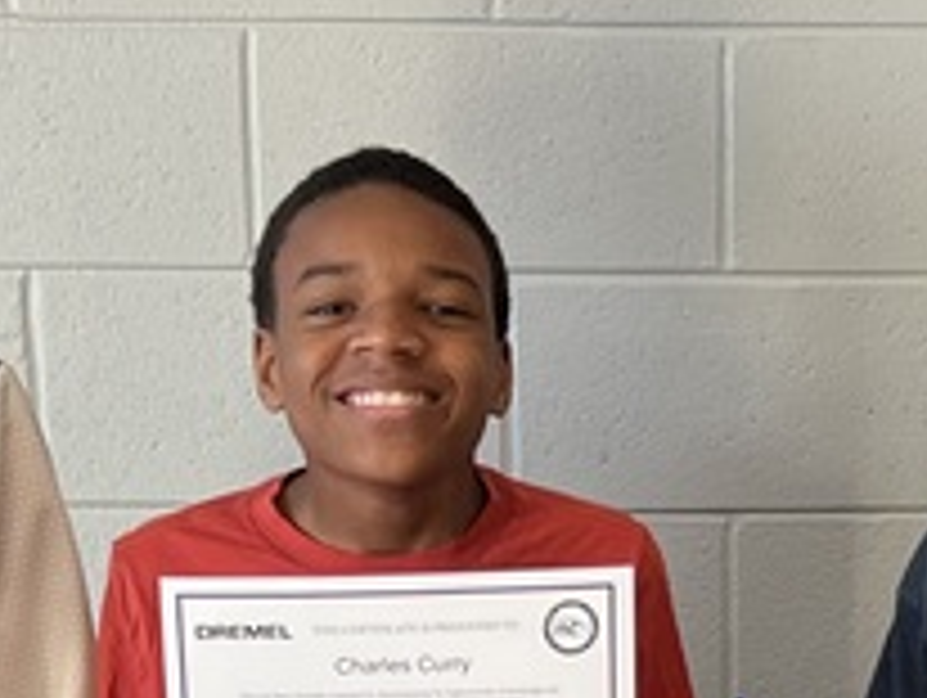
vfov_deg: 11.1
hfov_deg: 15.1
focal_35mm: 129
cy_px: 1036
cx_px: 774
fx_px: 3459
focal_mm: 5.7
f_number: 1.5
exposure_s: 1/67
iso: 125
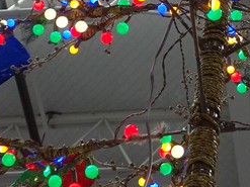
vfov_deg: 10.5
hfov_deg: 14.2
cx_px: 252
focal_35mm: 137
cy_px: -88
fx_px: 989
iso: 80
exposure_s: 1/40
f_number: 4
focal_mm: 5.61
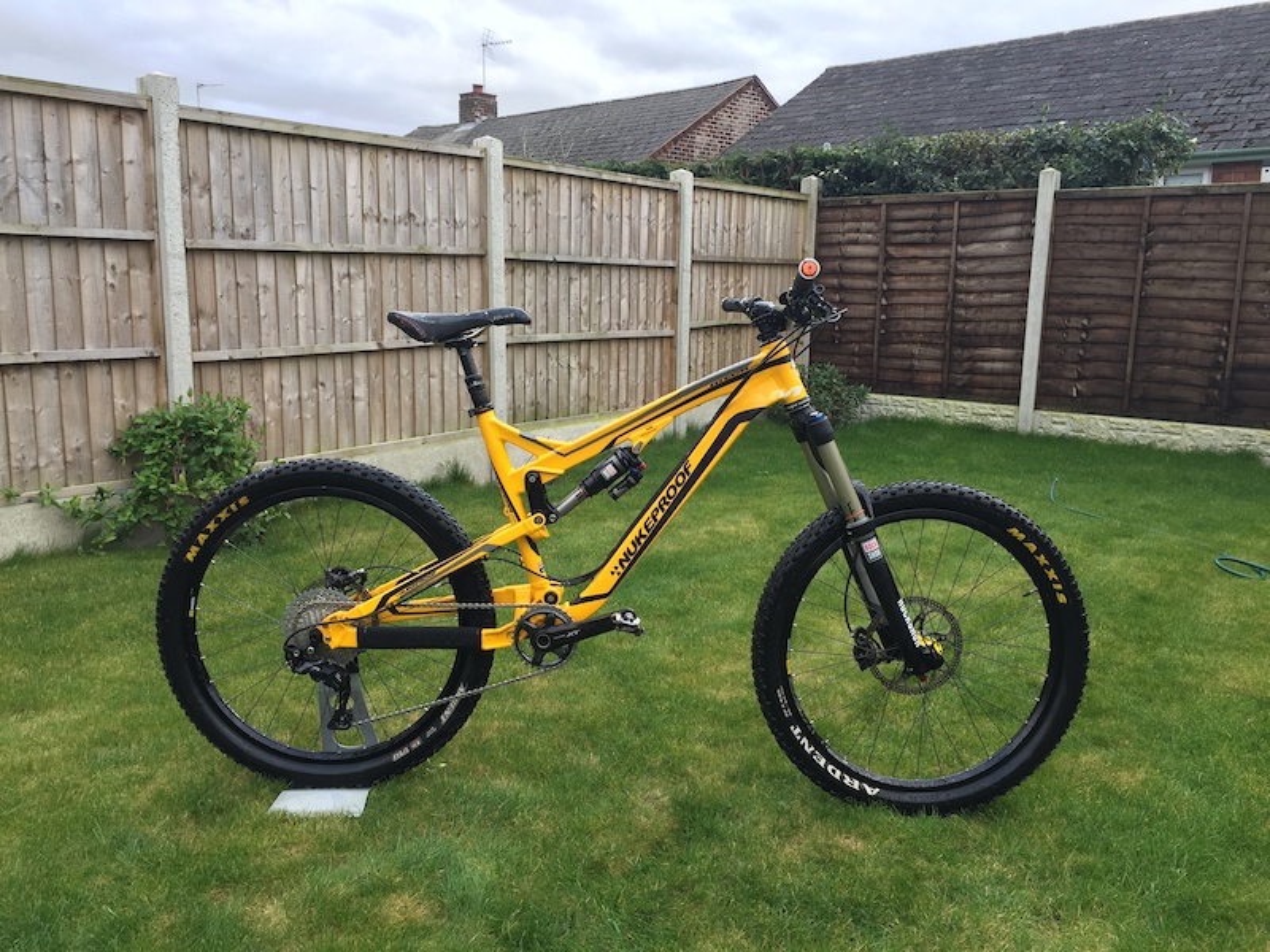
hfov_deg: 61.7
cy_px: 476
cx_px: 635
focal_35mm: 29
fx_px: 1064
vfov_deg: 48.2
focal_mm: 4.15
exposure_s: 1/100
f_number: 2.2
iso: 32
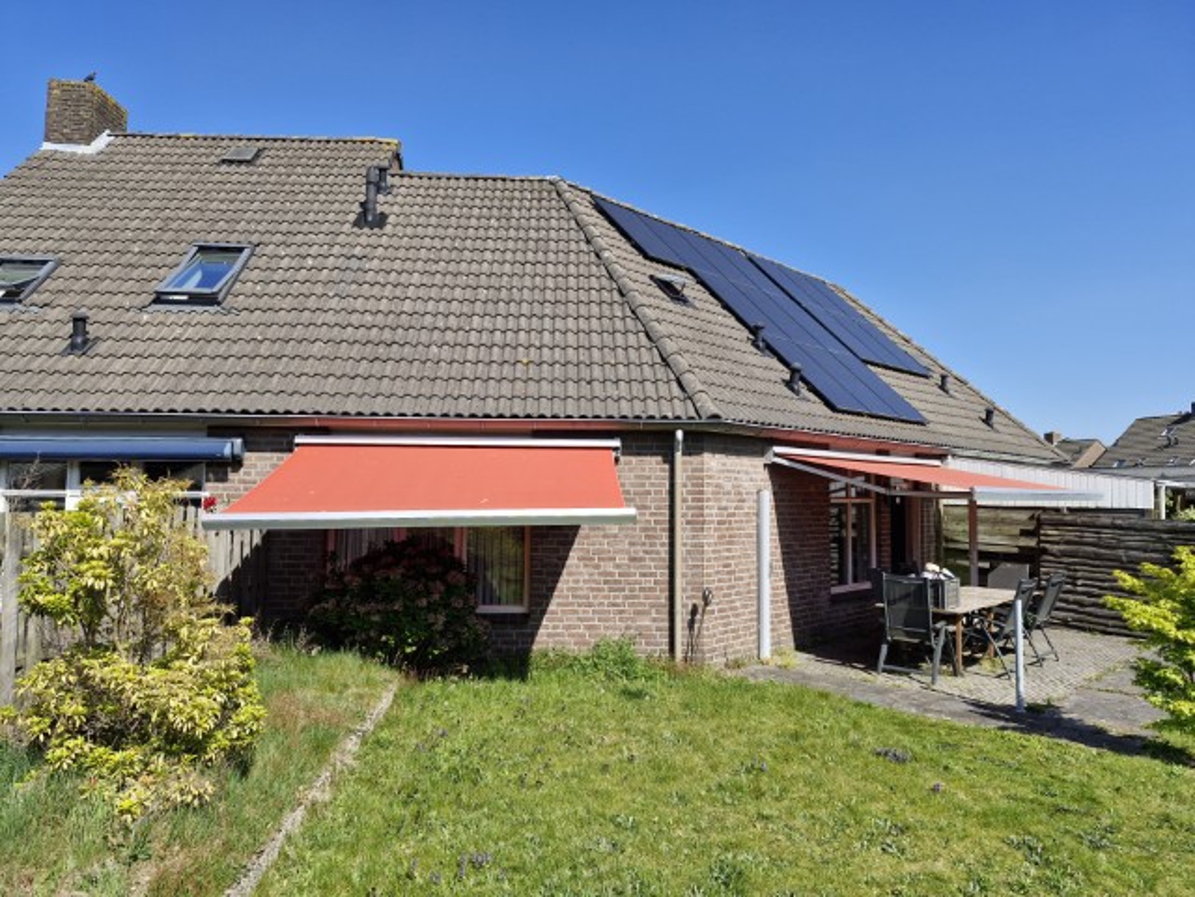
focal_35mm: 23
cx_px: 598
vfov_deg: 58.9
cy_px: 448
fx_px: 794
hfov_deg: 73.9
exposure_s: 1/1600
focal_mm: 5.54
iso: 50
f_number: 1.8
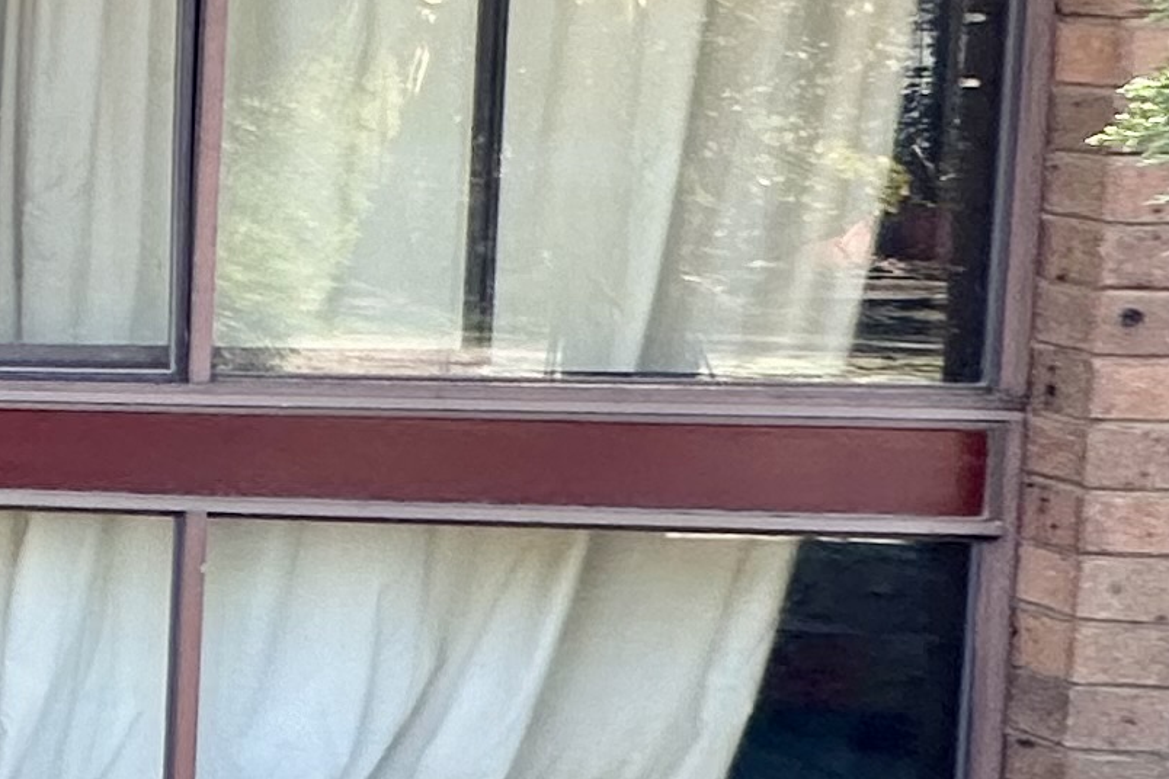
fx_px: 2370
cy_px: 166
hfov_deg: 14.4
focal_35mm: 73
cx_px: -1759
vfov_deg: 18.5
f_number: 2.2
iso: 40
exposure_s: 1/108
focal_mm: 2.22
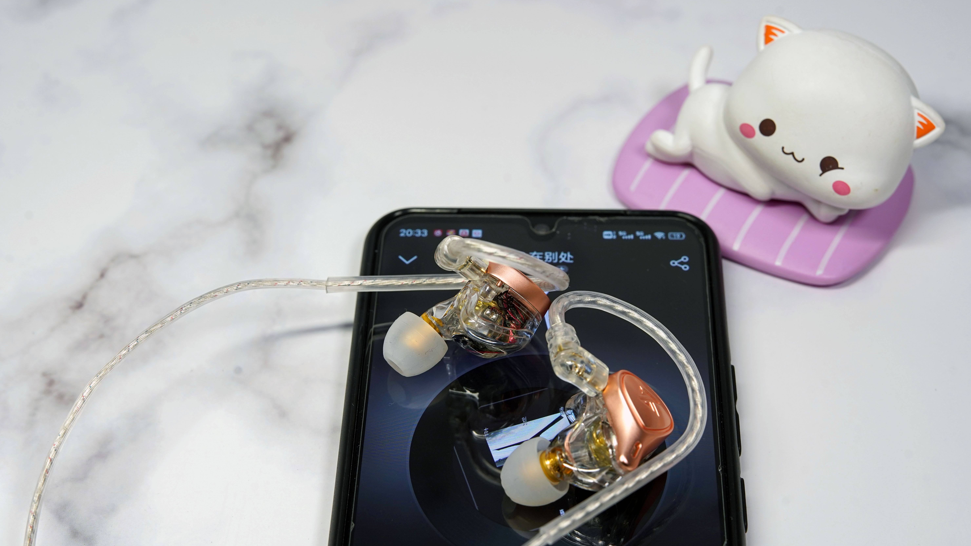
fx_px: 1365
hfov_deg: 39.2
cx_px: 489
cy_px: 307
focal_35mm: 53
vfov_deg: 22.6
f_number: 8
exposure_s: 1/50
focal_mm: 50
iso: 320
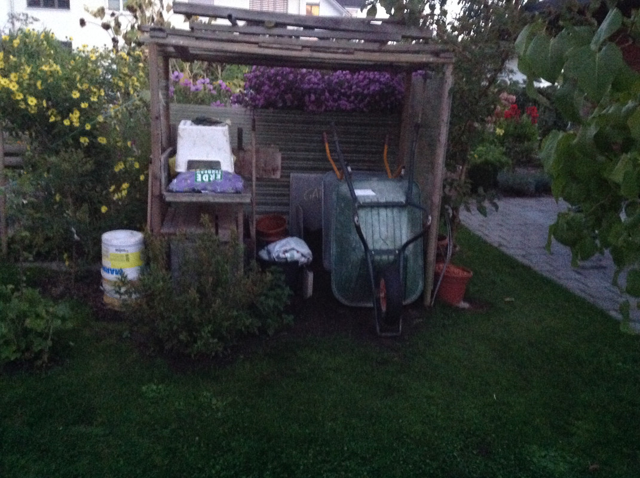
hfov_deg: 52.7
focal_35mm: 35
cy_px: 239
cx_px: 320
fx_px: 646
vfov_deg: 40.6
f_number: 2.4
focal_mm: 4.28
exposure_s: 1/15
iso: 800
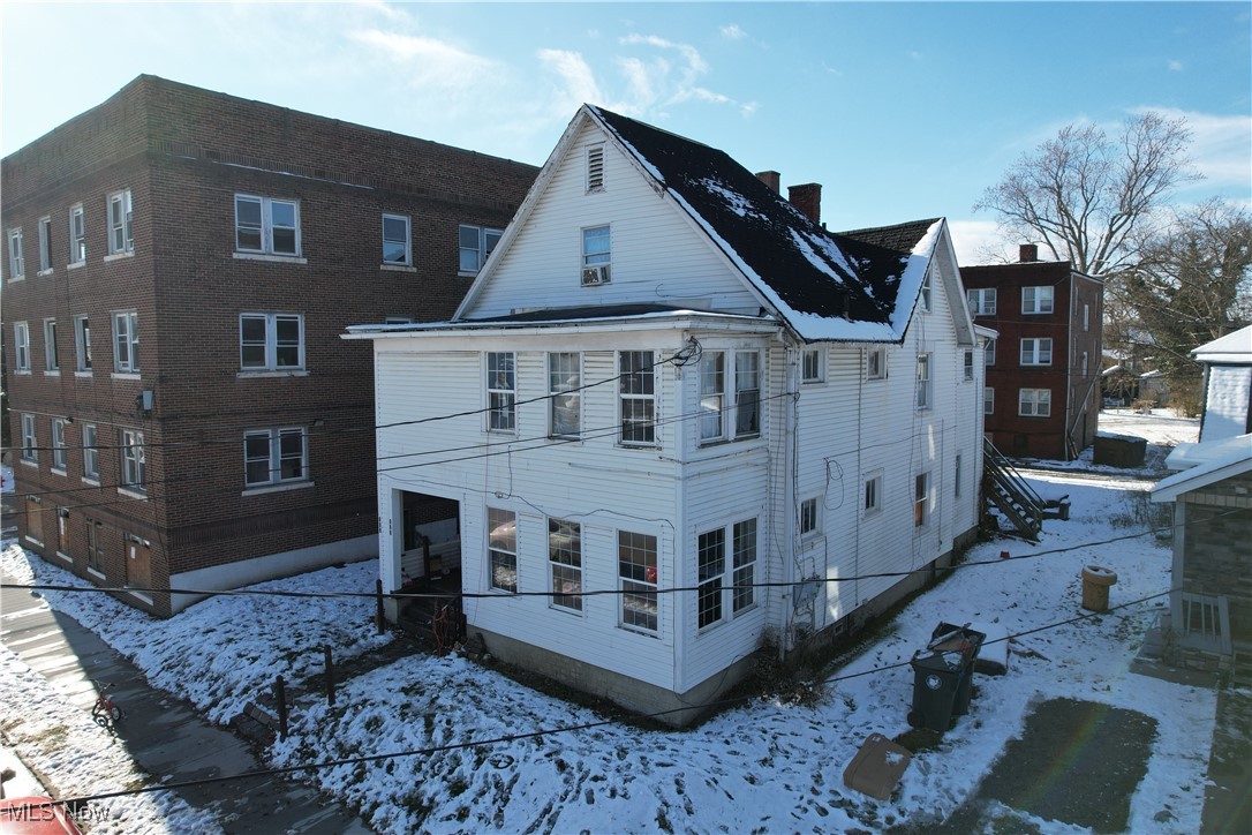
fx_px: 765
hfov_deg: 78.6
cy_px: 418
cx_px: 626
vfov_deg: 57.2
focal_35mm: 22
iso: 140
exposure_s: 1/1600
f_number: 2.8
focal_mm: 8.38
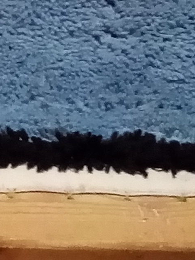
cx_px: -273
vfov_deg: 10.8
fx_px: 1277
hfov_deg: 8.1
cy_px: -215
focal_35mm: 170
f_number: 1.8
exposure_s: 1/20
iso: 741
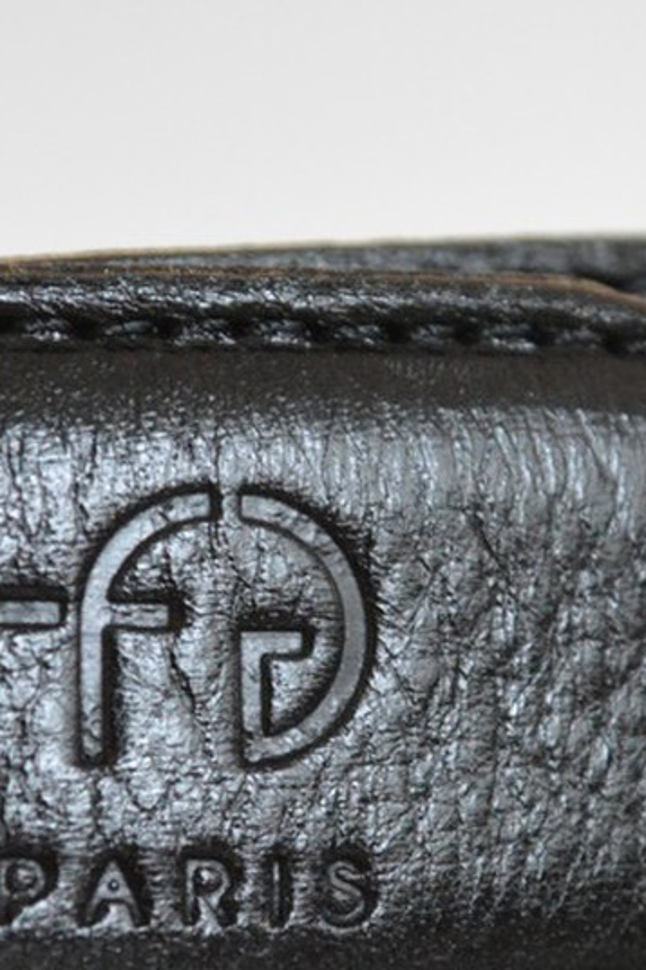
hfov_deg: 5.9
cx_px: 276
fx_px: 6232
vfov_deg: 8.9
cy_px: 644
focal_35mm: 231
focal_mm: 55
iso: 3200
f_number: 5.6
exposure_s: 1/60
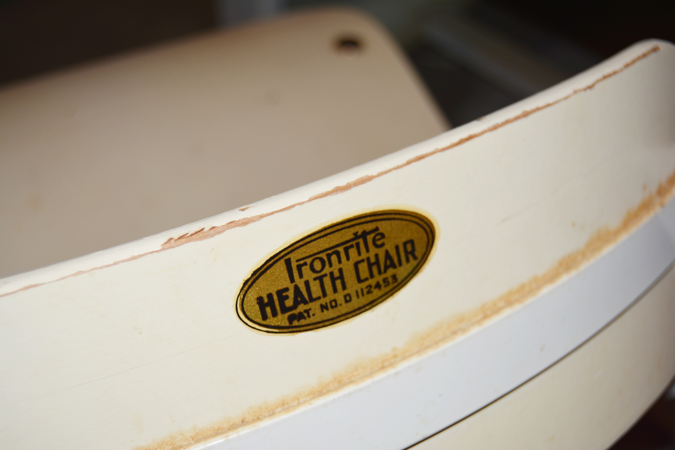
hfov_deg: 42.3
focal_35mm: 46
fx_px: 872
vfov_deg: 28.9
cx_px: 338
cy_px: 225
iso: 160
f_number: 4.2
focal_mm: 31
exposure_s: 1/60
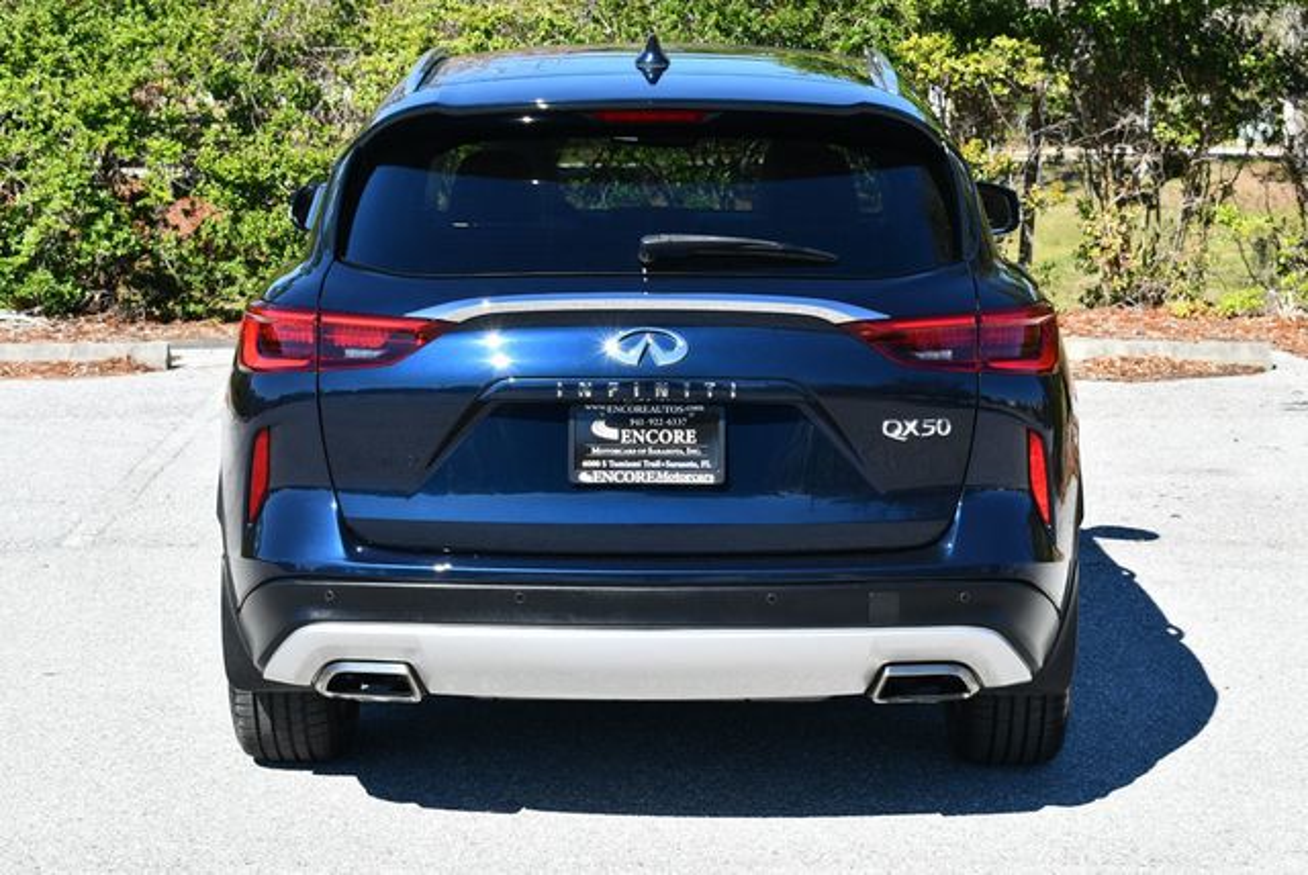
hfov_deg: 25.3
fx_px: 2909
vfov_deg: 17.1
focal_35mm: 80
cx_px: 654
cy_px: 438
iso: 140
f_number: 8
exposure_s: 1/250
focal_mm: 40
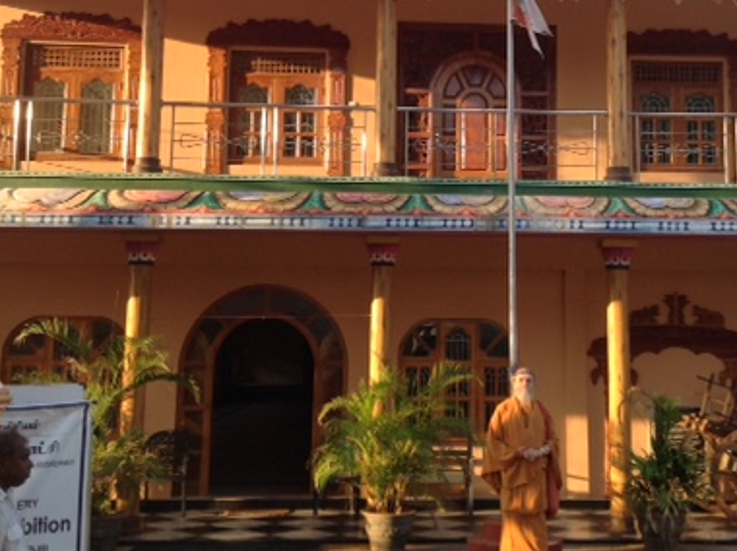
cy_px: 149
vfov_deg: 24.5
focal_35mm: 59
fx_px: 1255
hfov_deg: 32.6
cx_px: 454
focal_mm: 4.28
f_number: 2.4
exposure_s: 1/246
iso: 50
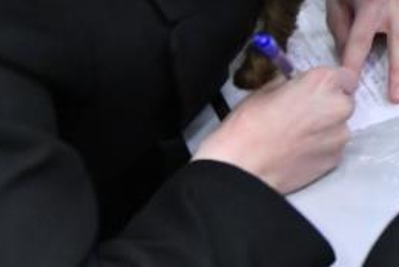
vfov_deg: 10.9
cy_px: -216
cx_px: 628
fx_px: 1309
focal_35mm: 118
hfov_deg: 15.7
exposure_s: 1/100
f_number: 5.6
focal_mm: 30
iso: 2500
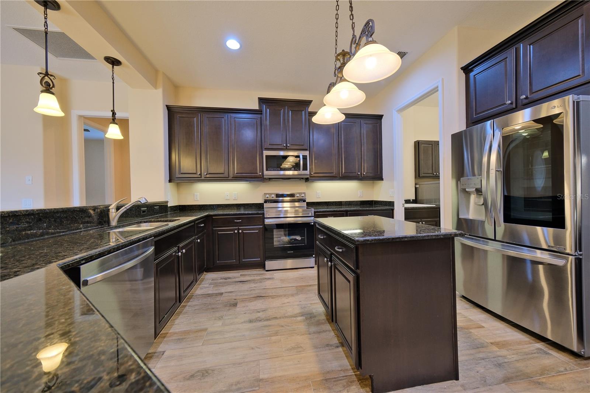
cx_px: 295
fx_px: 197
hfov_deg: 112.6
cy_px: 196
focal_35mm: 12
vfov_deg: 90.0
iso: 640
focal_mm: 8
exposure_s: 1/30
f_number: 4
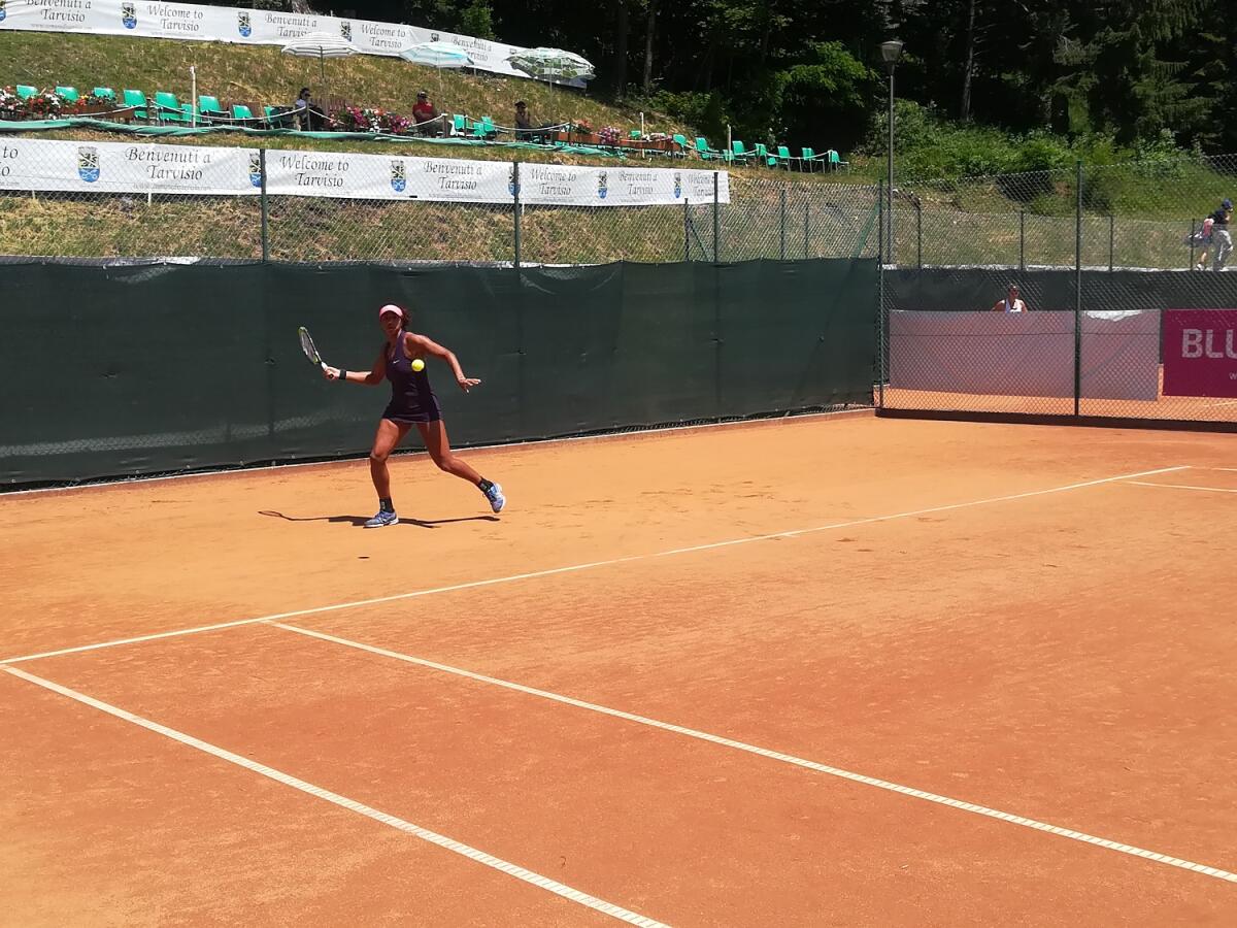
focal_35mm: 43
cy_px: 464
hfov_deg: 43.9
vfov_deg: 33.6
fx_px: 1537
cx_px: 618
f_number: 2.2
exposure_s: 1/909
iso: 50
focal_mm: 3.83
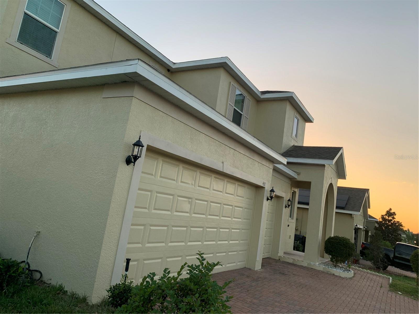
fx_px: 315
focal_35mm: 26
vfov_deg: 53.1
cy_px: 157
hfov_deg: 67.3
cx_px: 210
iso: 25
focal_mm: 4.25
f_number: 1.8
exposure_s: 1/313
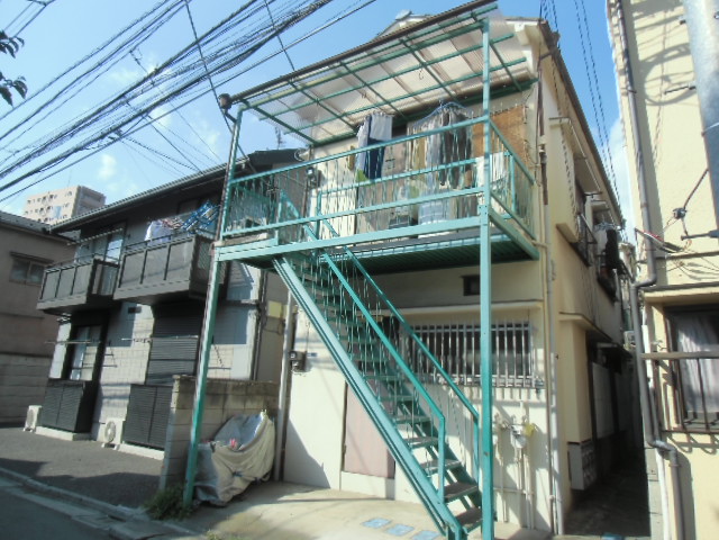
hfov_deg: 71.6
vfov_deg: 56.8
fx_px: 498
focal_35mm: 24
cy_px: 270
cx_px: 360
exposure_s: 1/640
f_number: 3
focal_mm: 4.24
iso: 64
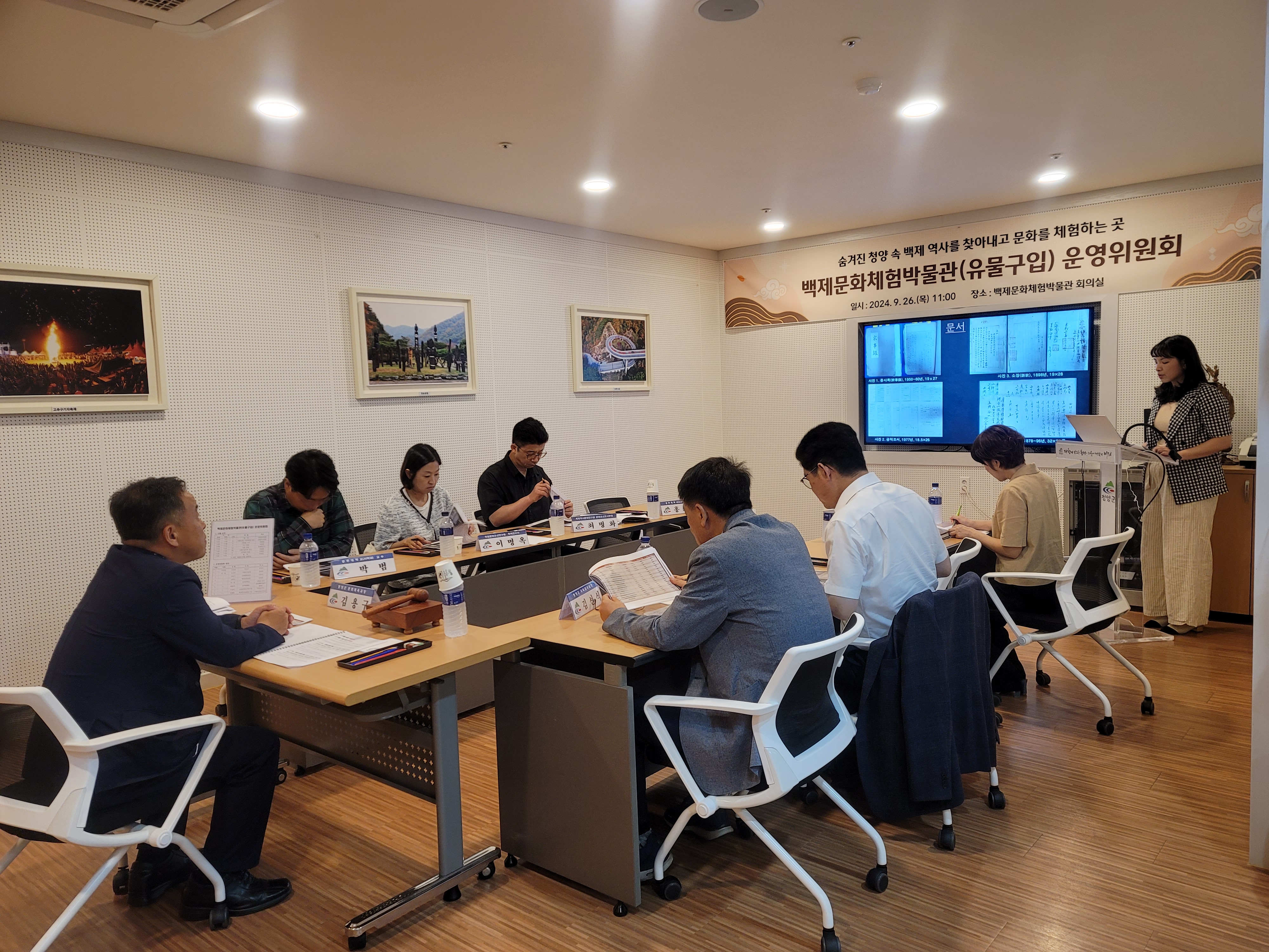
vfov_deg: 54.9
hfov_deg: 69.4
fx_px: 916
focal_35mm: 25
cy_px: 476
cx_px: 634
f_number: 1.8
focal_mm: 7
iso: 200
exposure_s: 1/60
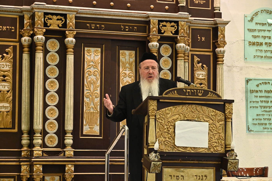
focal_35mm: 102
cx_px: 136
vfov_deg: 13.4
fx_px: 770
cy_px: 90
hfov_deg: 20.0
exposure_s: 1/160
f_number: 7.1
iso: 2500
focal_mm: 102
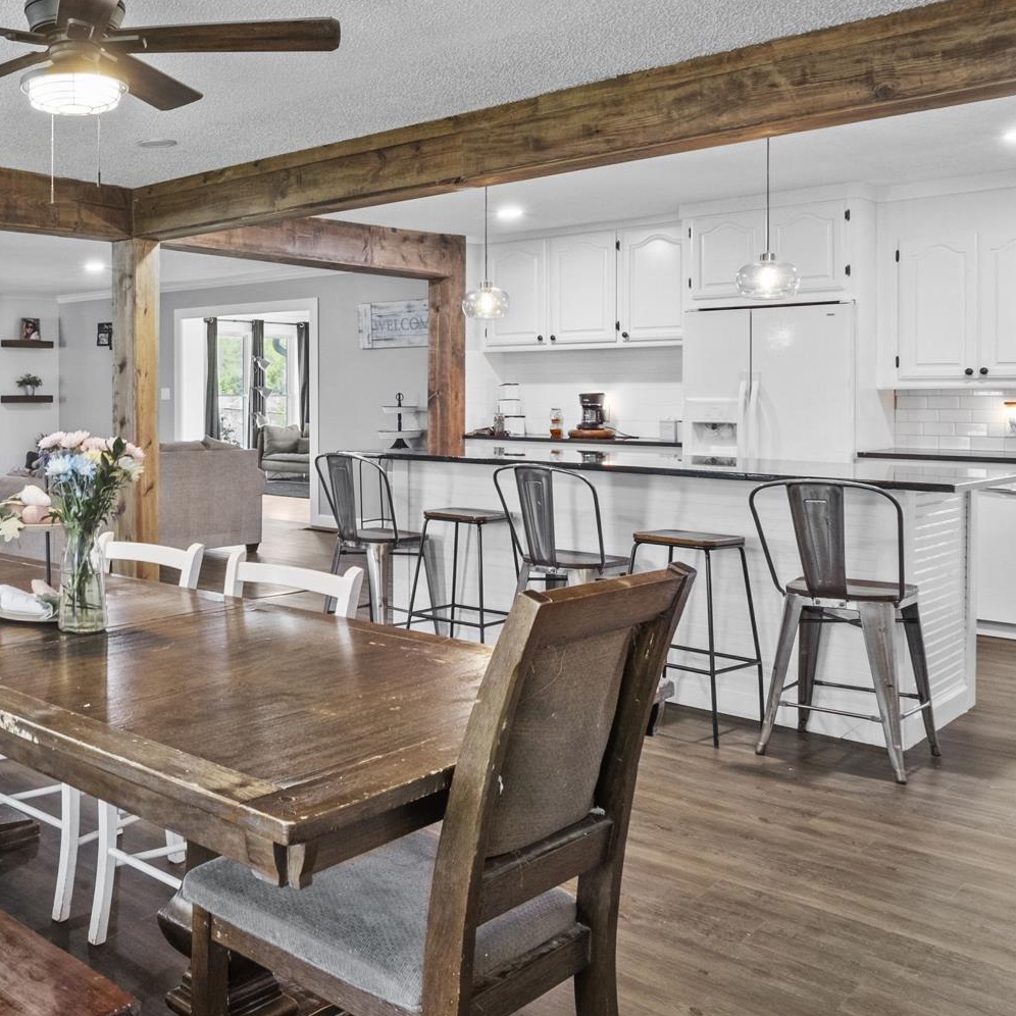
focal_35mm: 32
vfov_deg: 50.8
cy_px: 417
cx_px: 128
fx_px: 1063
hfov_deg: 46.7
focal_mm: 10
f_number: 7.1
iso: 800
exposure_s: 1.3
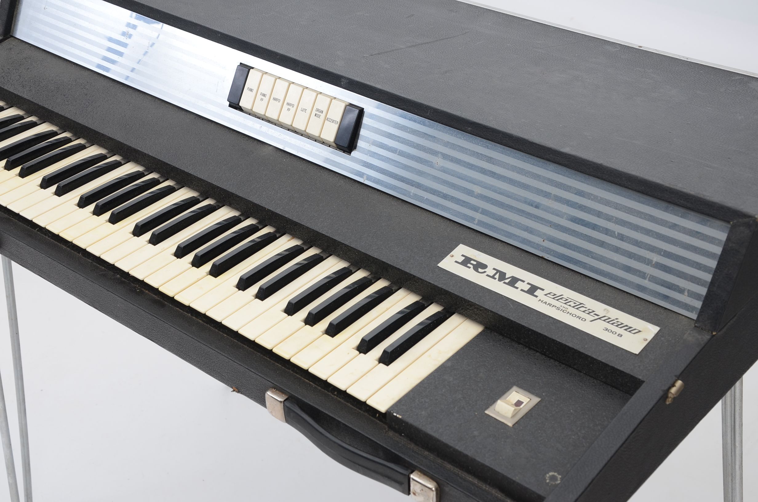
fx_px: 1198
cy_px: 251
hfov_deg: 35.1
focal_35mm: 57
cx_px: 379
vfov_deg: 23.7
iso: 200
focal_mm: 38
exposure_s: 1/60
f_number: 7.1
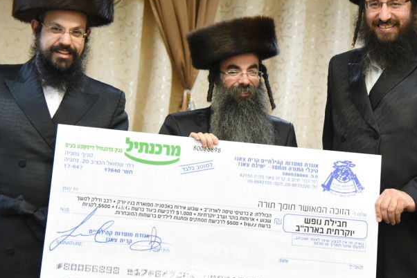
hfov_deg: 17.2
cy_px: 85
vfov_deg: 11.5
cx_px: 236
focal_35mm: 119
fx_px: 1379
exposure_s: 1/100
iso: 5000
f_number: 4.5
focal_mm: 70
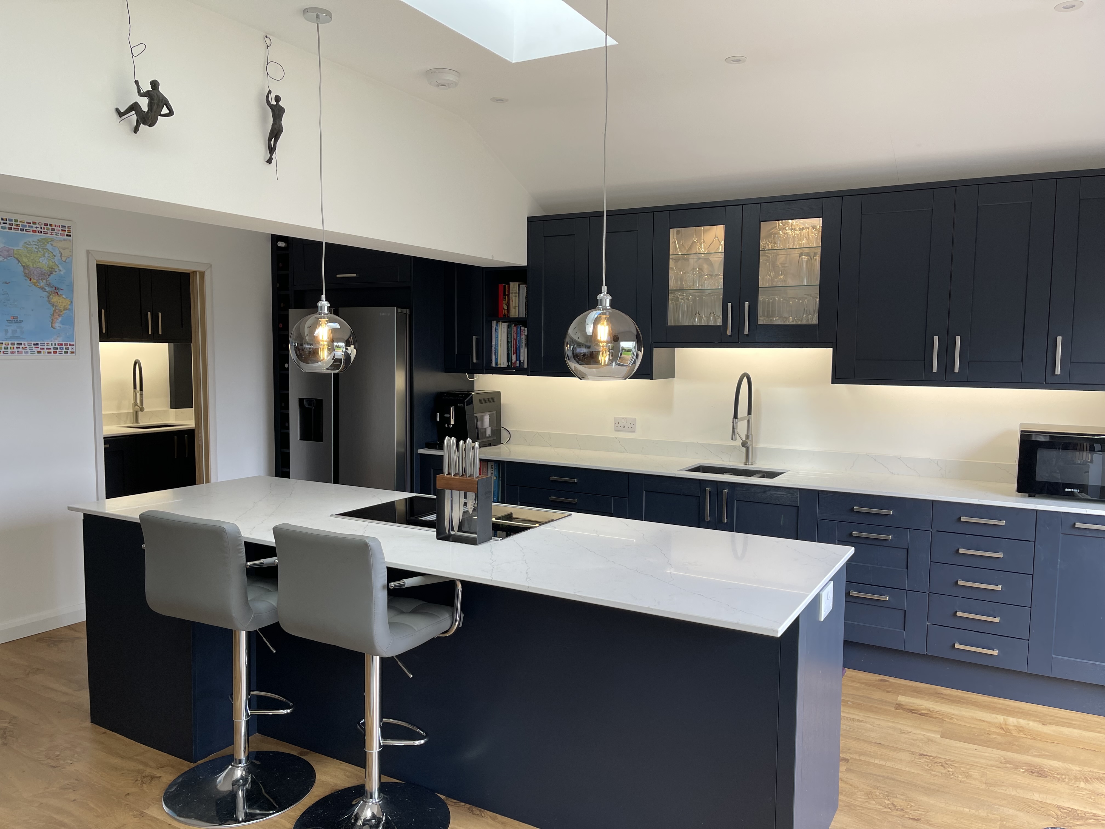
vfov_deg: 53.1
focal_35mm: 26
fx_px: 830
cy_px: 414
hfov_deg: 67.3
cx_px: 552
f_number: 1.6
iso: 40
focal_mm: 5.1
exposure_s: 1/121
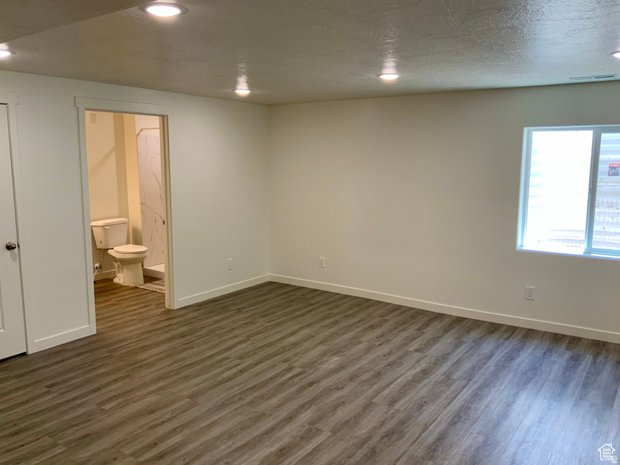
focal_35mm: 29
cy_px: 232
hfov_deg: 61.7
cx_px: 310
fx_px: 519
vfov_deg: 48.2
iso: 64
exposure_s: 1/120
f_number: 1.8
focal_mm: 3
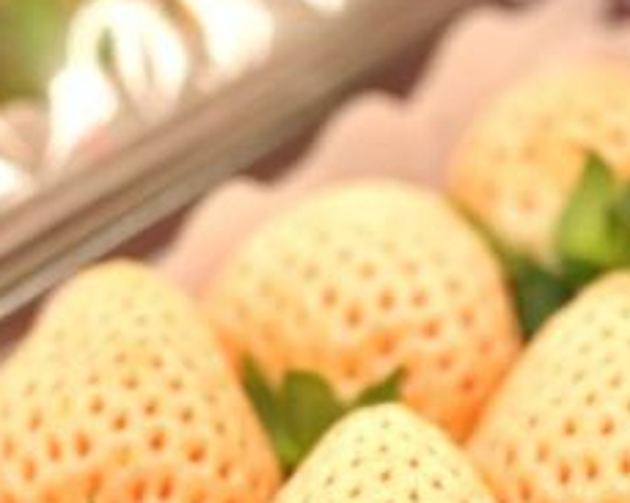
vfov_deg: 7.8
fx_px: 3672
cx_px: 209
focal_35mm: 197
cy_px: 530
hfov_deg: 9.8
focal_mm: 50
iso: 800
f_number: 3.5
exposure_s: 1/100
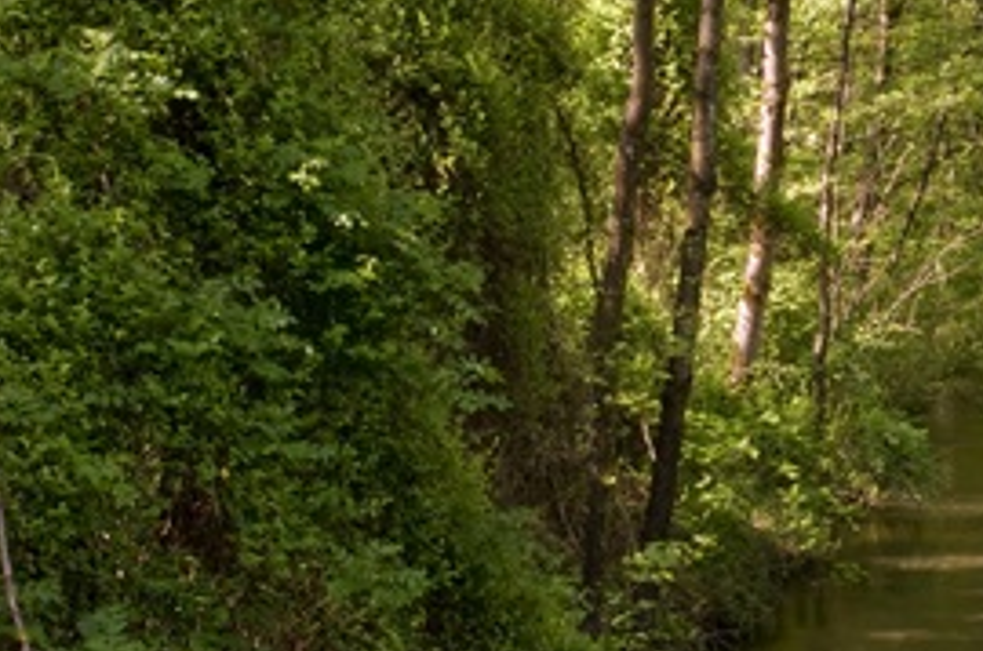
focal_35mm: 113
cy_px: 458
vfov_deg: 12.1
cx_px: 979
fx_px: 3080
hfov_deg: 17.7
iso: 100
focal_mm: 32
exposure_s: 1.3
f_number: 22
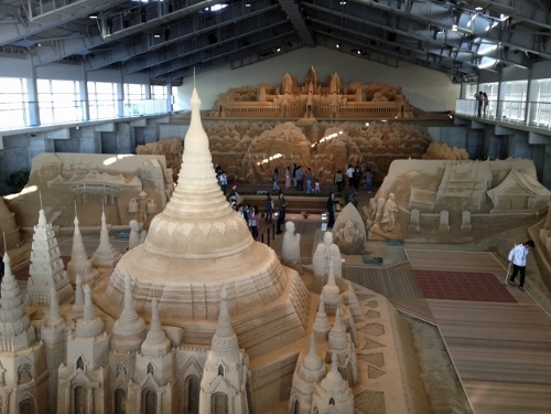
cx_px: 276
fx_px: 557
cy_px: 207
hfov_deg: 52.6
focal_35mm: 35
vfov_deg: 40.7
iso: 50
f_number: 2.4
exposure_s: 1/30
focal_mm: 4.28
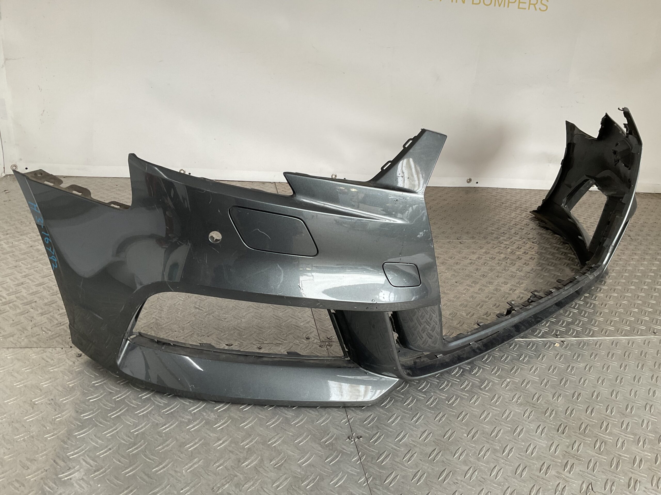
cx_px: 330
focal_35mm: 29
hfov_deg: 61.7
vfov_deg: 48.2
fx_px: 554
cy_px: 248
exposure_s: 1/50
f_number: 1.8
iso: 40
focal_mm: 3
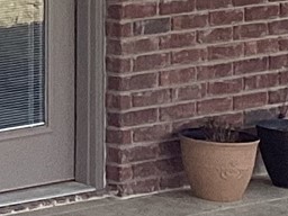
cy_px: -181
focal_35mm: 248
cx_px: -793
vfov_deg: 5.9
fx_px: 2063
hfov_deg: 6.6
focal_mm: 3.3
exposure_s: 1/374
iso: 25
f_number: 2.4
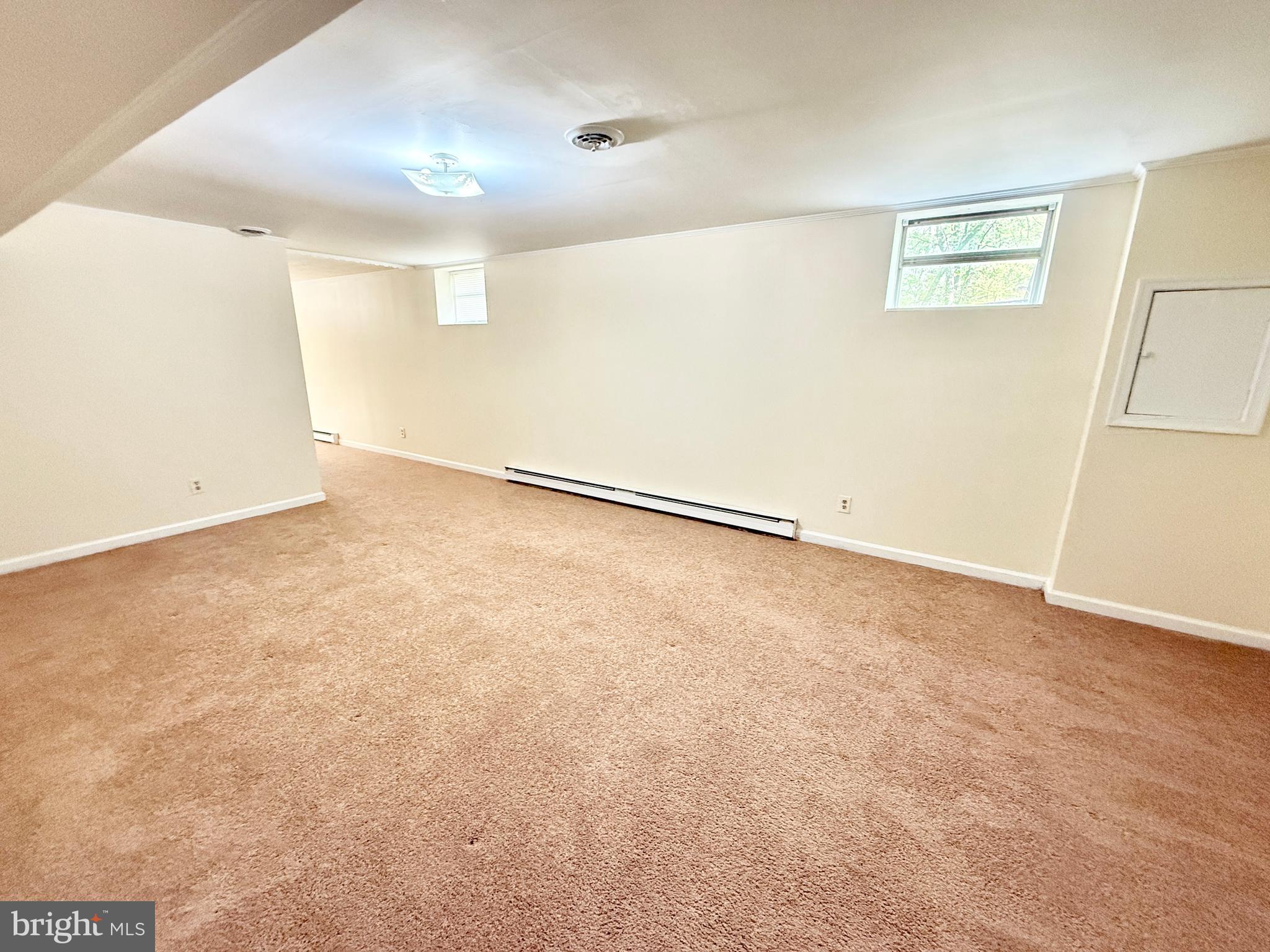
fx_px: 514
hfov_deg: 102.1
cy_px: 476
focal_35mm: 14
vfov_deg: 85.7
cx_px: 635
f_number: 2.2
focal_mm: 2.22
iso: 640
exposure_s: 1/120
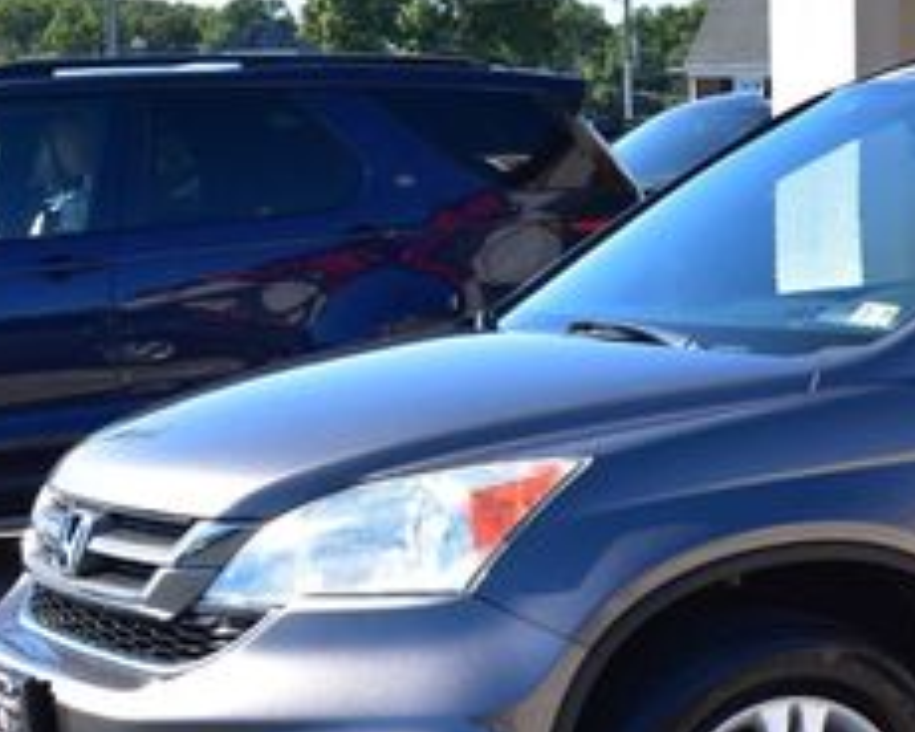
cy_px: 672
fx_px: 3068
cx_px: 1217
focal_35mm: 113
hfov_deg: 16.0
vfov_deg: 13.5
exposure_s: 1/320
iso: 400
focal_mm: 29
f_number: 10
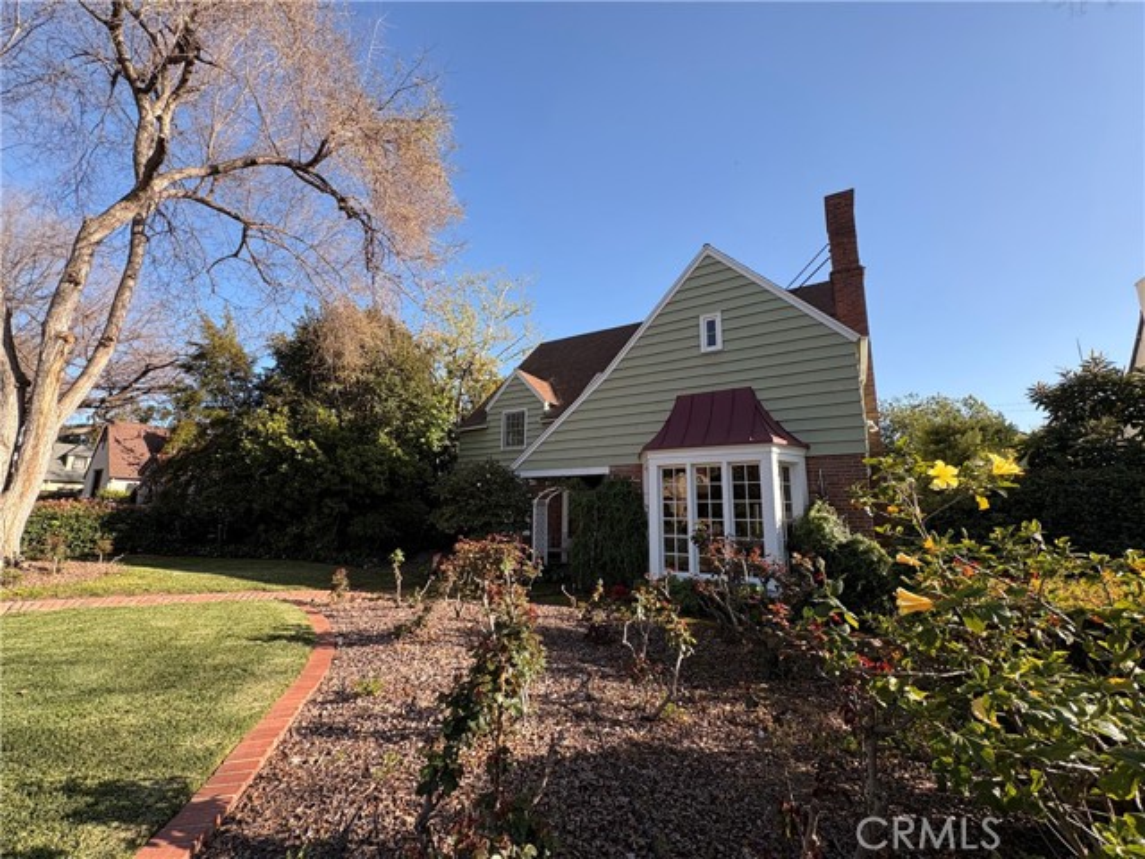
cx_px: 572
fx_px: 463
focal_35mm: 14
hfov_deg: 102.1
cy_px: 430
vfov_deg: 85.7
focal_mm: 2.22
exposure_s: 1/501
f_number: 2.2
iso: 40
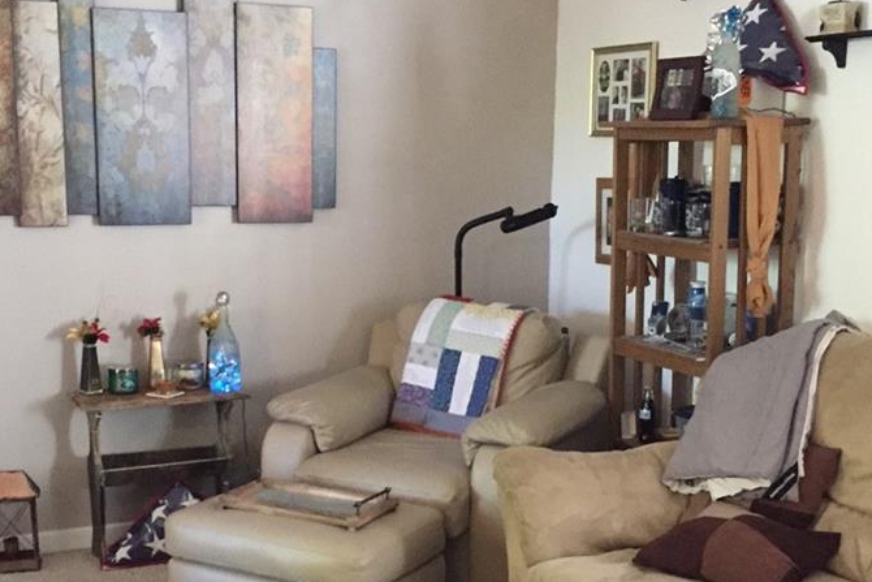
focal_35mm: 54
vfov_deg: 24.9
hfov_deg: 36.8
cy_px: 411
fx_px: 1308
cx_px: 396
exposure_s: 1/15
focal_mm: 4.15
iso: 320
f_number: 2.2
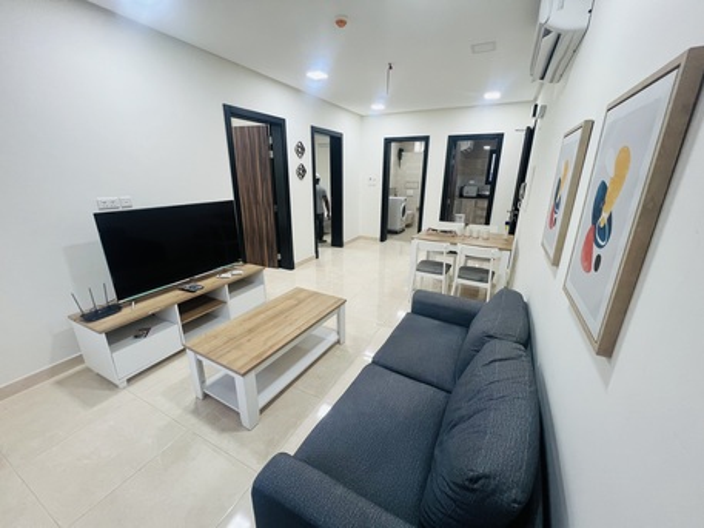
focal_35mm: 13
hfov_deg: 106.2
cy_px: 264
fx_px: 264
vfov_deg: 89.9
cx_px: 352
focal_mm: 1.57
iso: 250
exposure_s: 1/100
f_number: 1.8
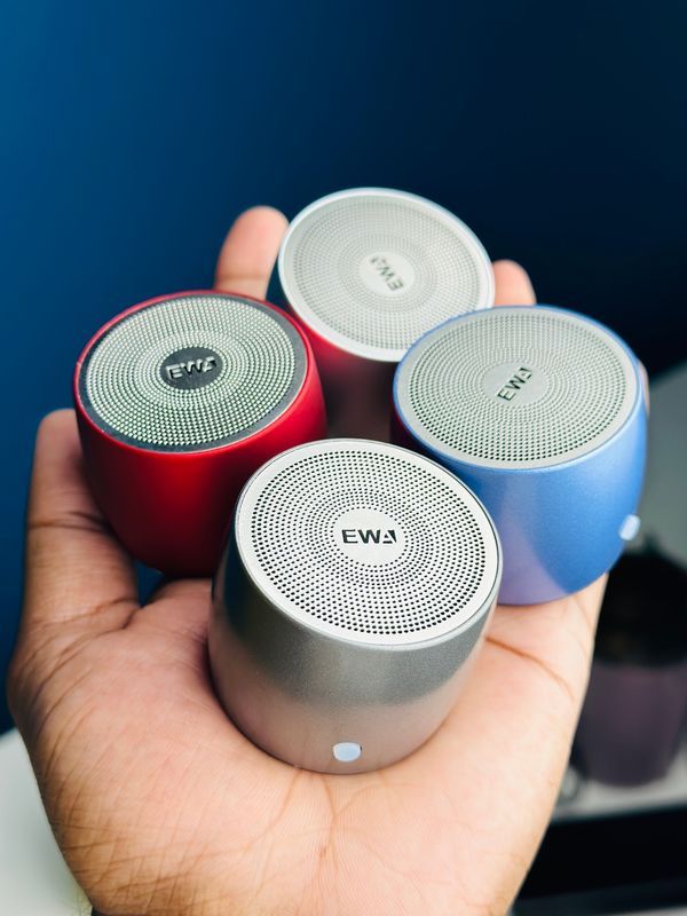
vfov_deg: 39.7
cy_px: 458
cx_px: 344
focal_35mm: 48
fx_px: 1270
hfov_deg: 30.3
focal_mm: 6.86
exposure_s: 1/122
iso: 64
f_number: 1.78
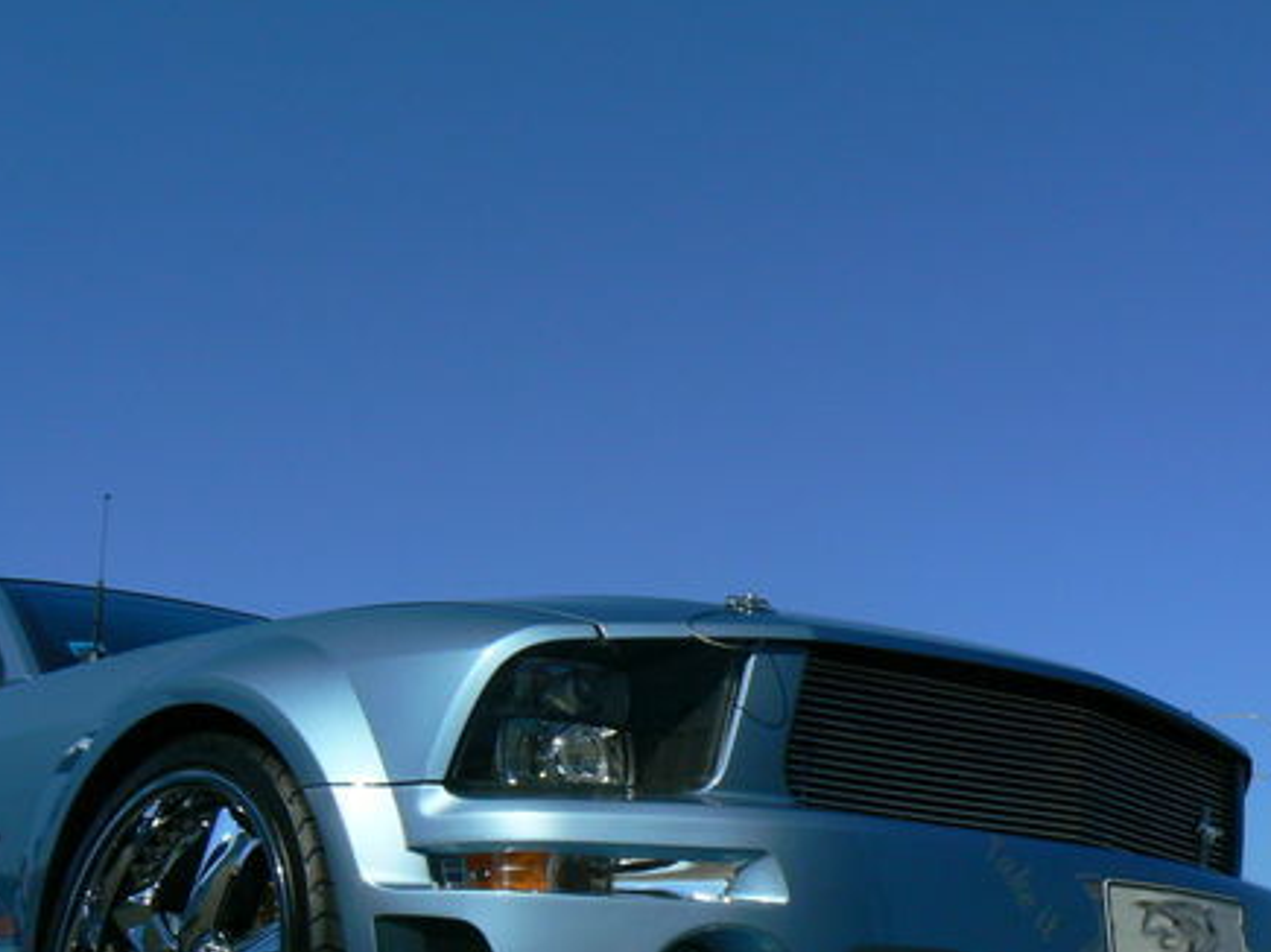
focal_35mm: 53
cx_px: 584
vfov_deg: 27.4
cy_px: 578
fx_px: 1945
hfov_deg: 36.2
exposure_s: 1/640
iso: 80
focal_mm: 6
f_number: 8
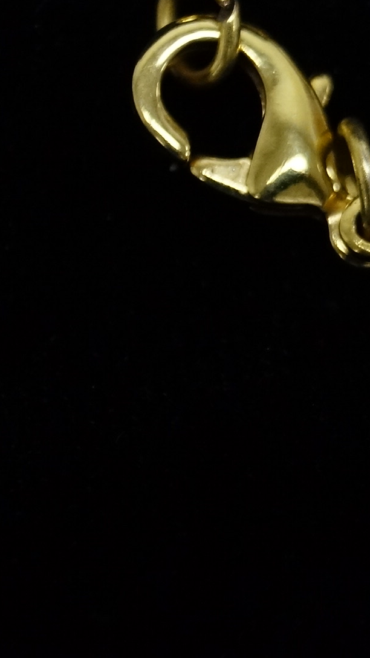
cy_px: 206
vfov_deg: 11.1
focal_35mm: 194
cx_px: 490
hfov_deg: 6.2
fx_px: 3387
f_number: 5.6
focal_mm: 55
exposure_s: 1/100
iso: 1600
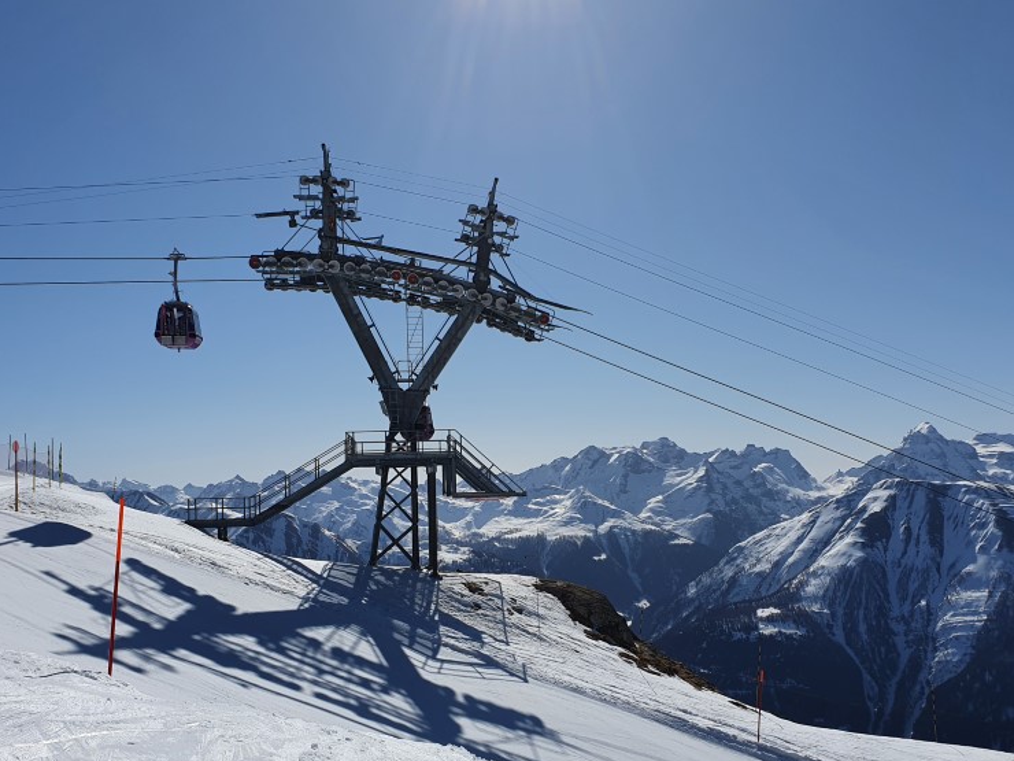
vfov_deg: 39.5
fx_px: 1055
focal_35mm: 36
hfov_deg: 51.4
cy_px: 458
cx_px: 499
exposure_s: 1/7056
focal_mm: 4.32
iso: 50
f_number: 2.4
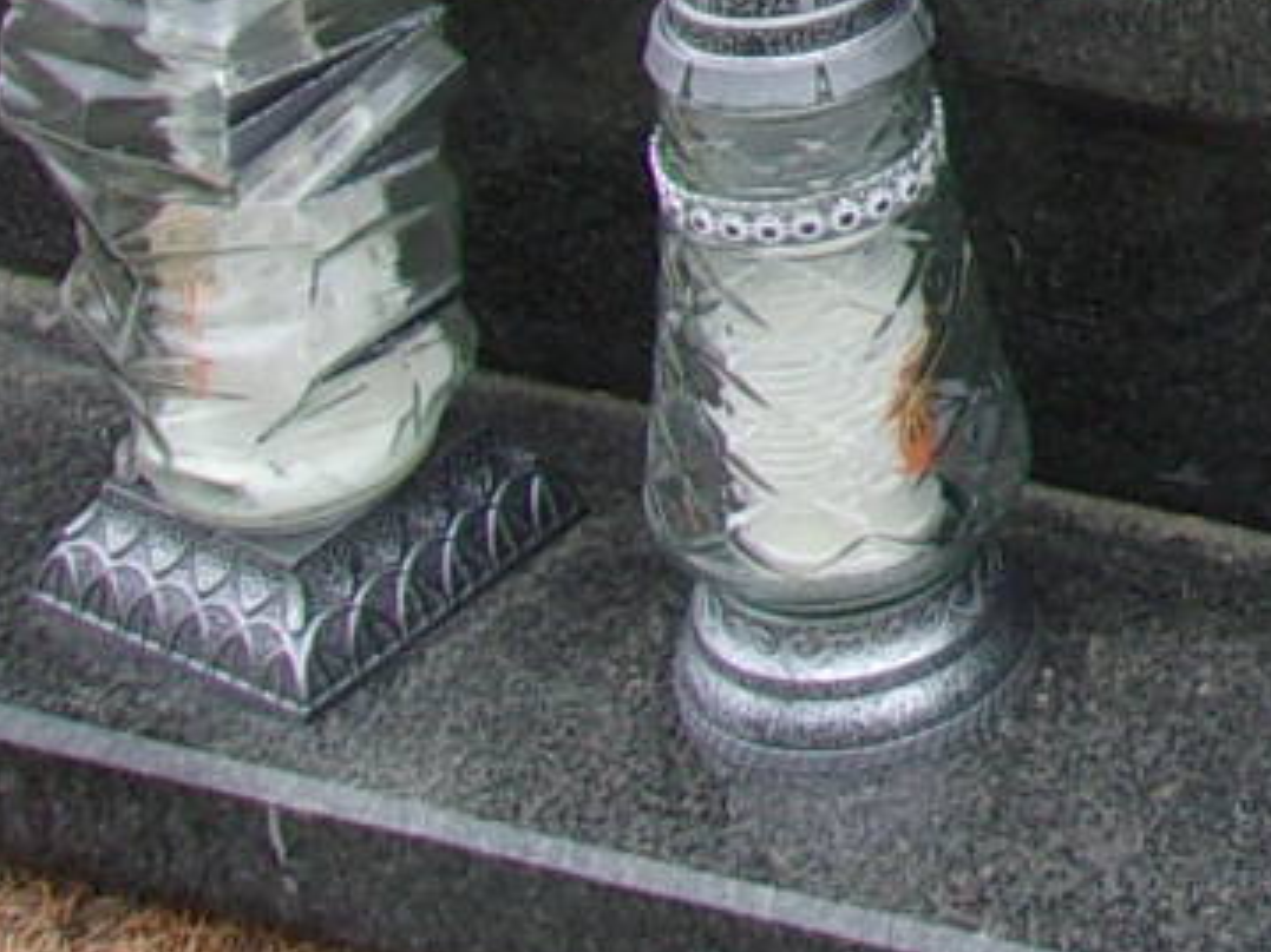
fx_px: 5653
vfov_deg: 9.1
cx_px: 2337
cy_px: -846
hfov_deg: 11.8
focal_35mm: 154
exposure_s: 1/220
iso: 80
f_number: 3
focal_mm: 4.9
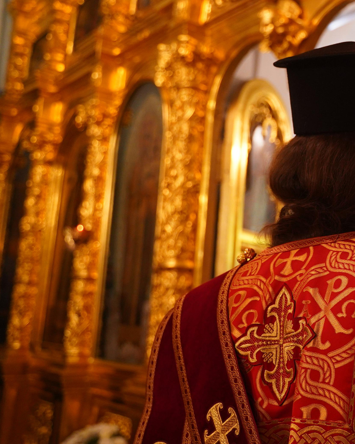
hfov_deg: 26.6
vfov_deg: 36.0
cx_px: 401
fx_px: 683
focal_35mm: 52
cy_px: 197
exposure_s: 1/100
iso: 2500
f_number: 2.8
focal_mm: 28
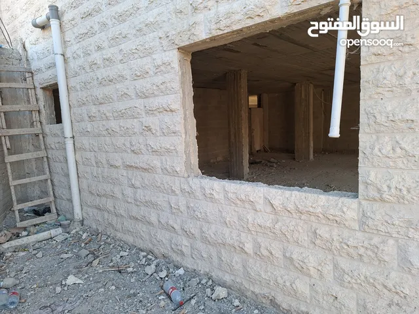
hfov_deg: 73.9
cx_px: 210
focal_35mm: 23
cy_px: 157
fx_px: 278
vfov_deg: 58.9
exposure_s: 1/100
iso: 80
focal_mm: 5.54
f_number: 1.8
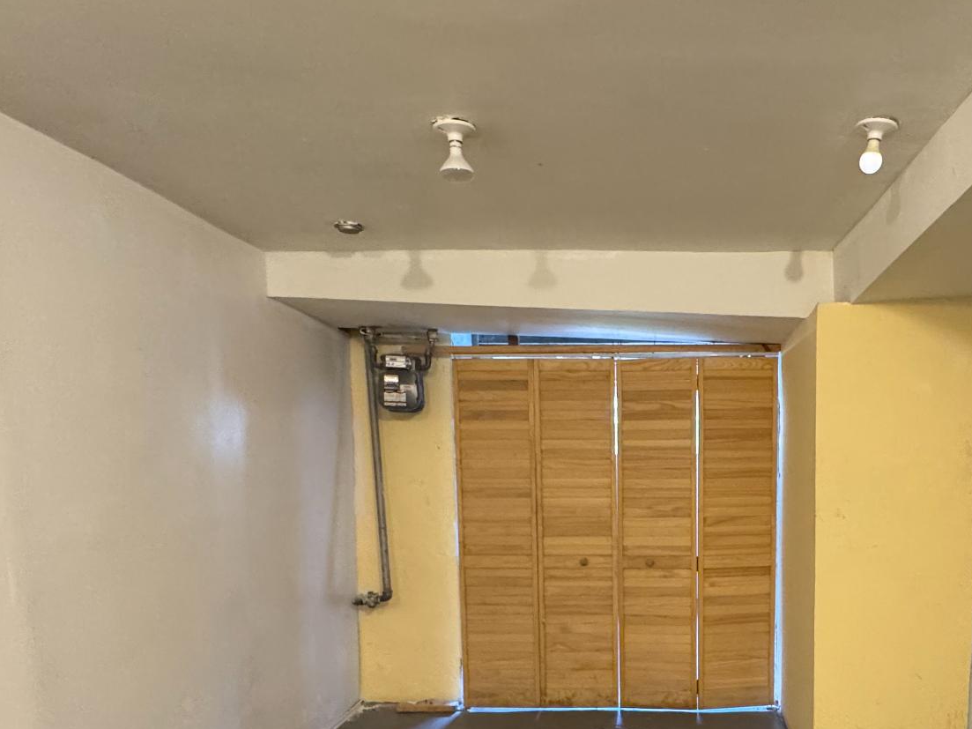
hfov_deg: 65.2
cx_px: 661
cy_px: 528
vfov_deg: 51.3
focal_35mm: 26
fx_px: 730
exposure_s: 1/60
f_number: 2.2
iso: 640
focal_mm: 2.22
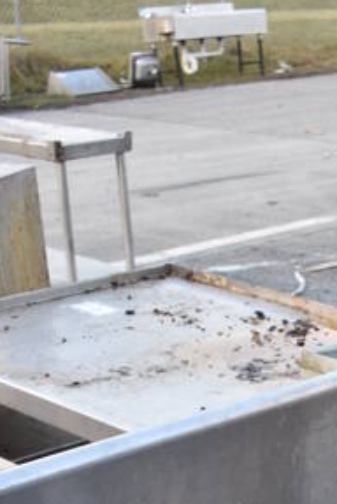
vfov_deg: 20.8
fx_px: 1205
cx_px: 391
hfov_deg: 15.4
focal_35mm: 86
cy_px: 710
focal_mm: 18
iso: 400
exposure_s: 1/125
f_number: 5.6
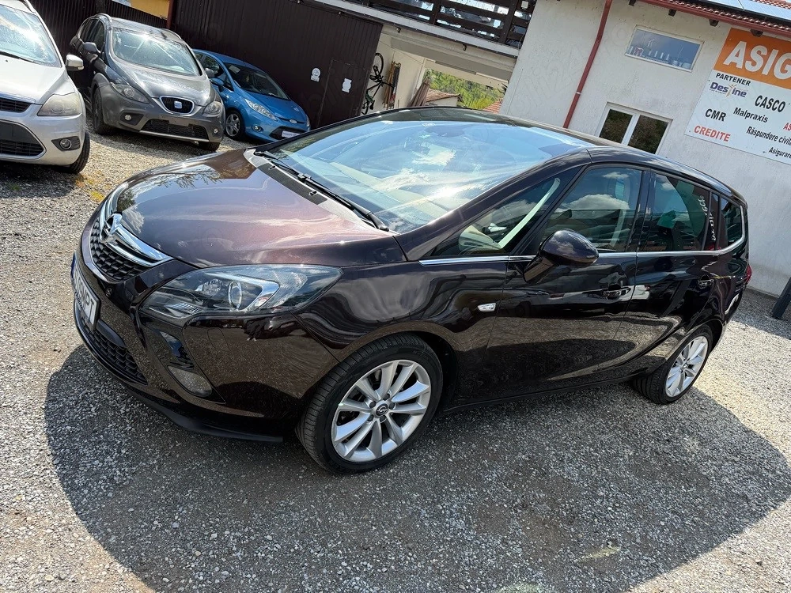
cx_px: 396
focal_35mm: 24
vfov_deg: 56.8
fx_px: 548
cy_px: 296
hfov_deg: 71.6
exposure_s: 1/2370
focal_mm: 6.76
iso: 100
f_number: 1.78
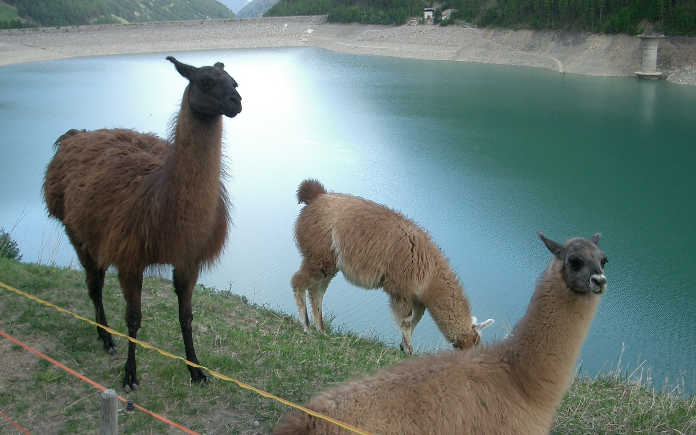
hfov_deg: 45.3
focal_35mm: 44
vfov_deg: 29.2
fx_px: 835
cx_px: 346
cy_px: 257
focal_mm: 6.8
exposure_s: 1/125
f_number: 2.8
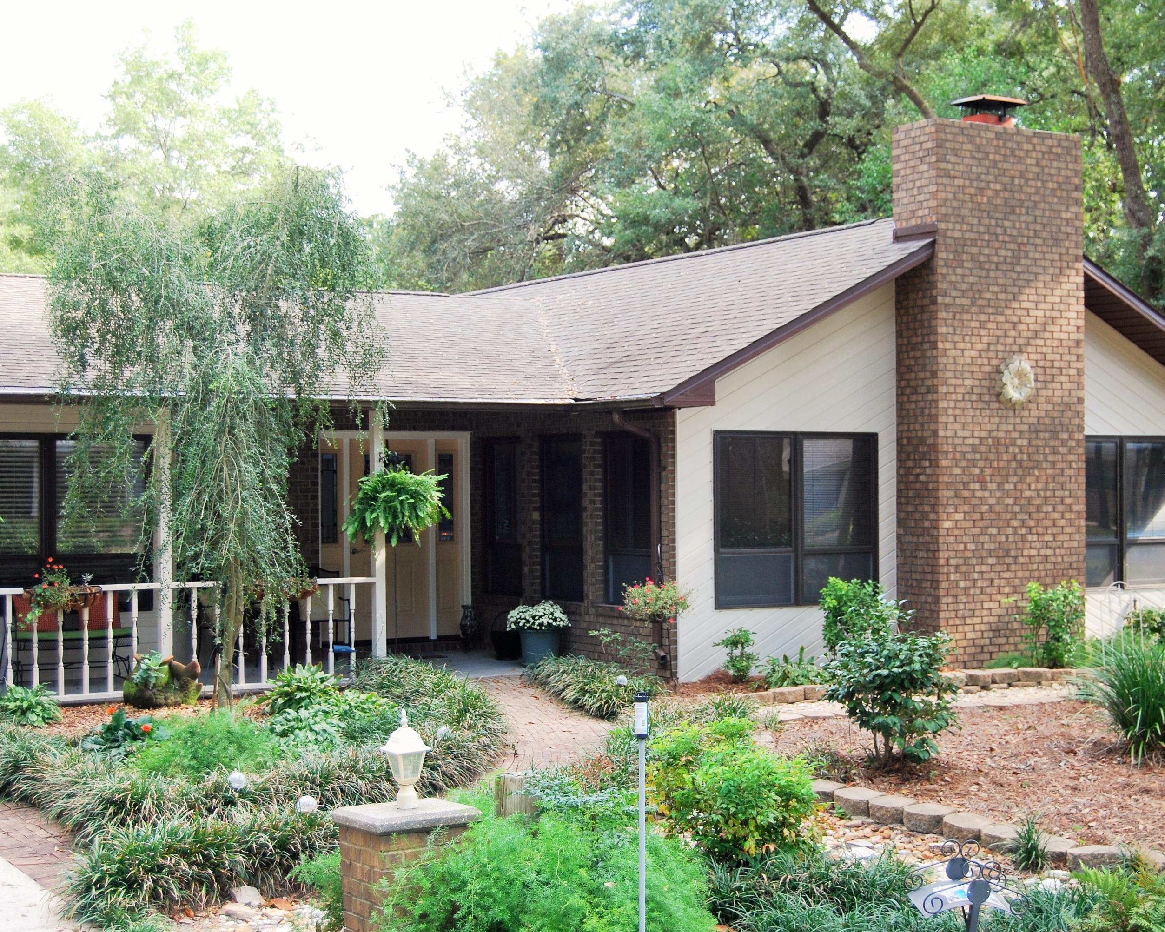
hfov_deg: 34.7
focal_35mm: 54
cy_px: 466
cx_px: 610
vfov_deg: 28.1
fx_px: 1862
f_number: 4.5
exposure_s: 1/80
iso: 200
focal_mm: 32
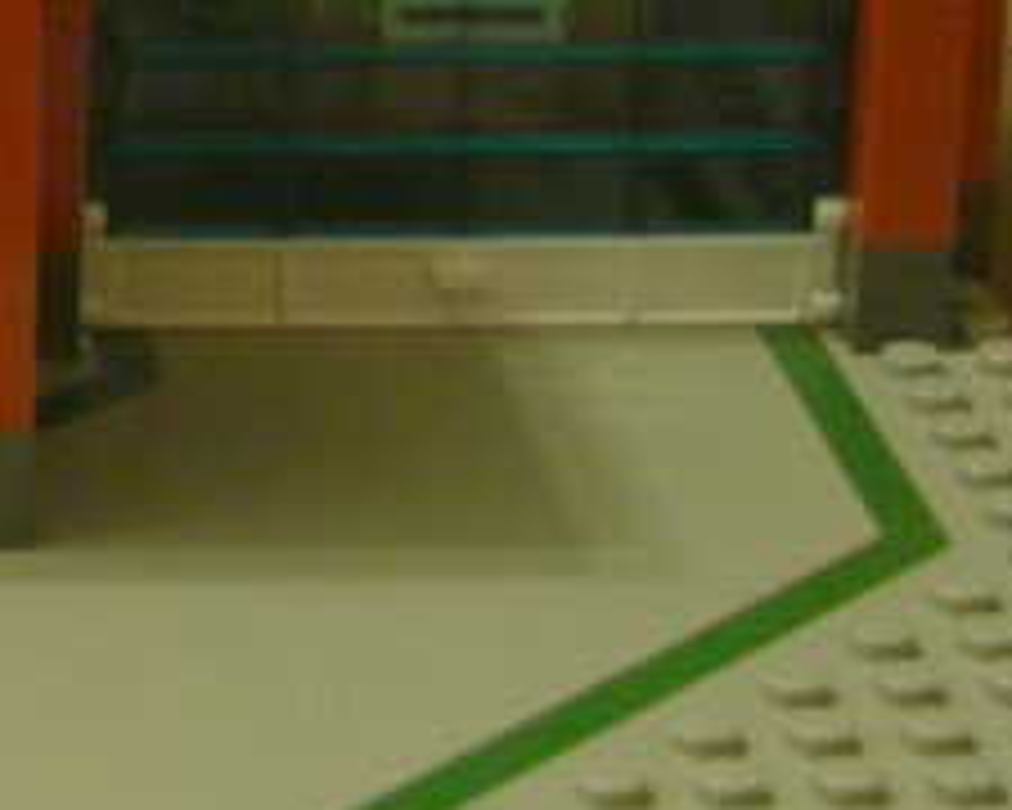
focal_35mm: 169
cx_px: -468
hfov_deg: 11.0
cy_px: -540
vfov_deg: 8.8
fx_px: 5062
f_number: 3.3
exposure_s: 1/4
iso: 80
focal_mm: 6.3
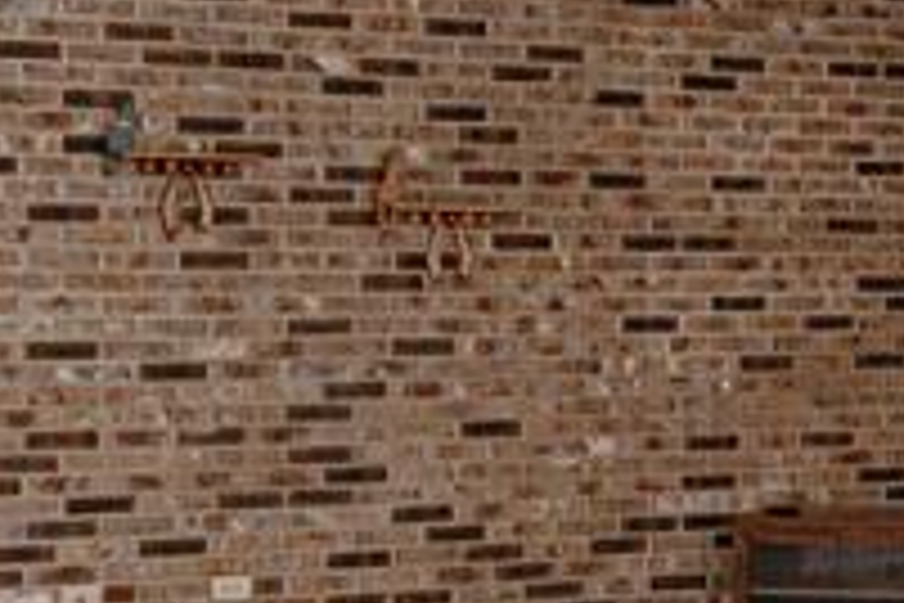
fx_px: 2310
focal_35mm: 92
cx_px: 1205
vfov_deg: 14.8
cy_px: 432
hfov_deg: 20.1
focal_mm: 17
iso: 800
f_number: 5.6
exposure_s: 1/125
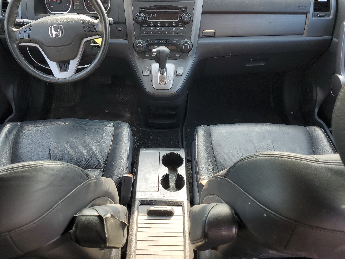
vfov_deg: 45.4
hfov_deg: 58.3
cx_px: 158
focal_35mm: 31
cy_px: 115
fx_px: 309
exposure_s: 1/217
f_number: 1.5
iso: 50
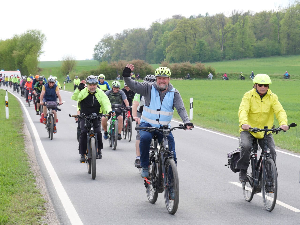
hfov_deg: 16.4
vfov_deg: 12.3
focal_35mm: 120
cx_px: 150
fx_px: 1040
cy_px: 112
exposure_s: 1/250
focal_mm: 60
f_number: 6.3
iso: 200
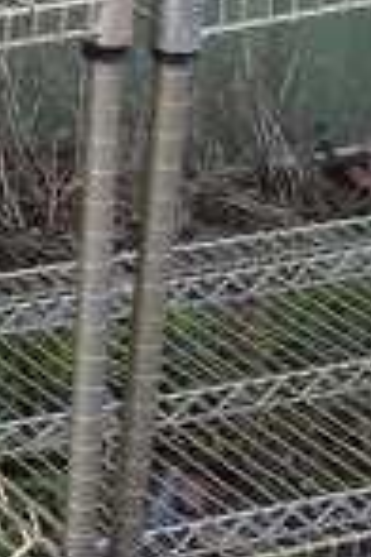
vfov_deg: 11.3
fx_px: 2597
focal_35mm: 168
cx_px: -772
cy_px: -464
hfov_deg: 7.2
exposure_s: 1/250
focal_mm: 18
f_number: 5.6
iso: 320
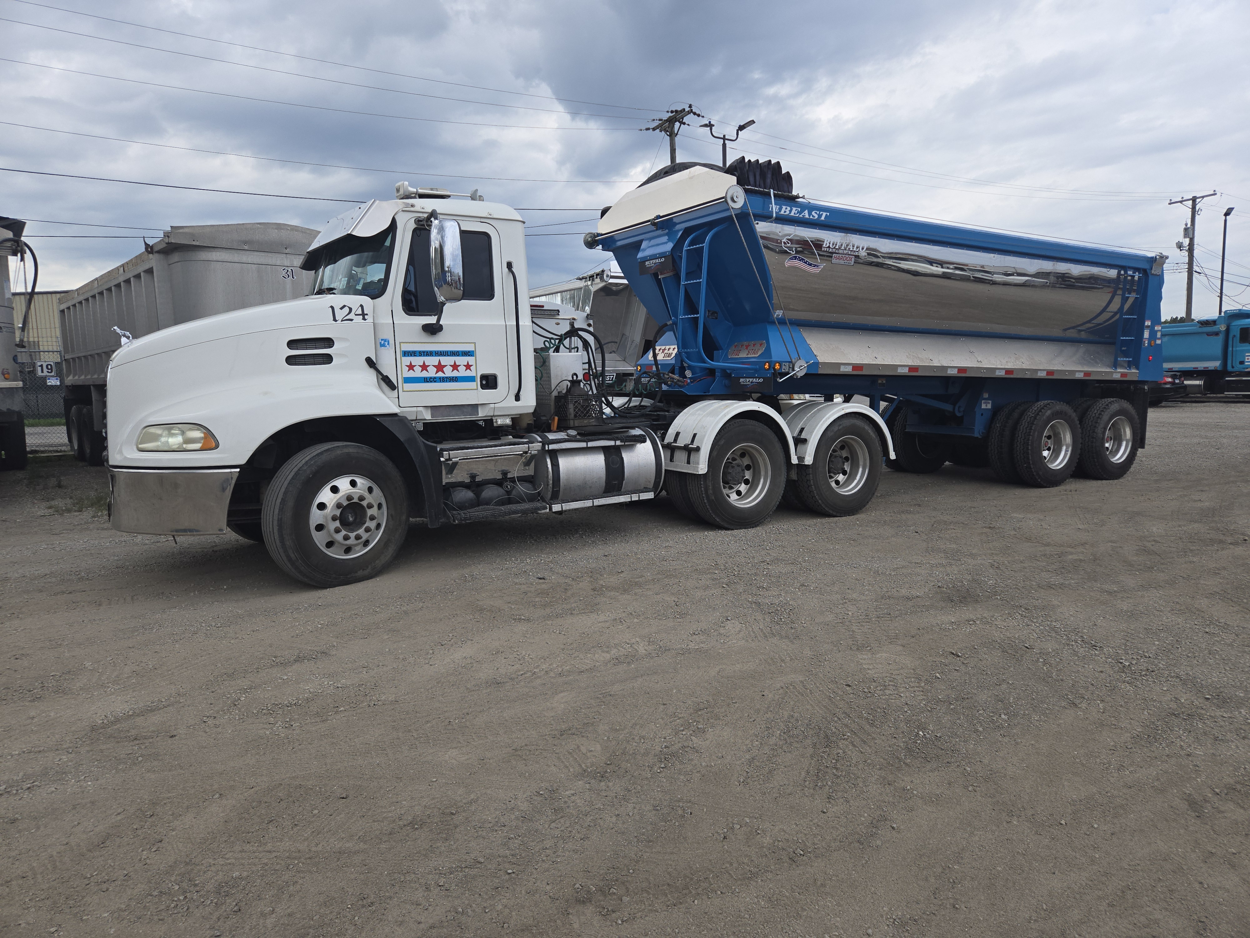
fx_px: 831
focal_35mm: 23
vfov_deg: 58.9
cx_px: 625
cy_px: 469
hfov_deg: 73.9
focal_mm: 5.4
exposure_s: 1/1441
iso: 25
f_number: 1.8
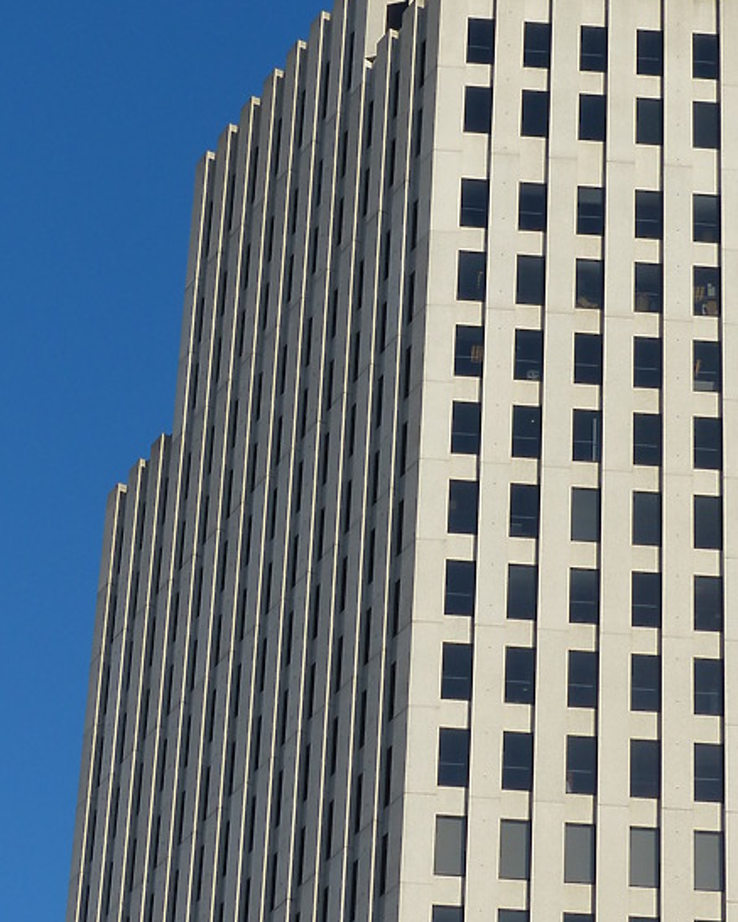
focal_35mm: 156
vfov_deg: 12.3
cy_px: 307
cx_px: 499
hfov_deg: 9.9
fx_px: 4258
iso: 100
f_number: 4
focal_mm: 17.4
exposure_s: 1/1600
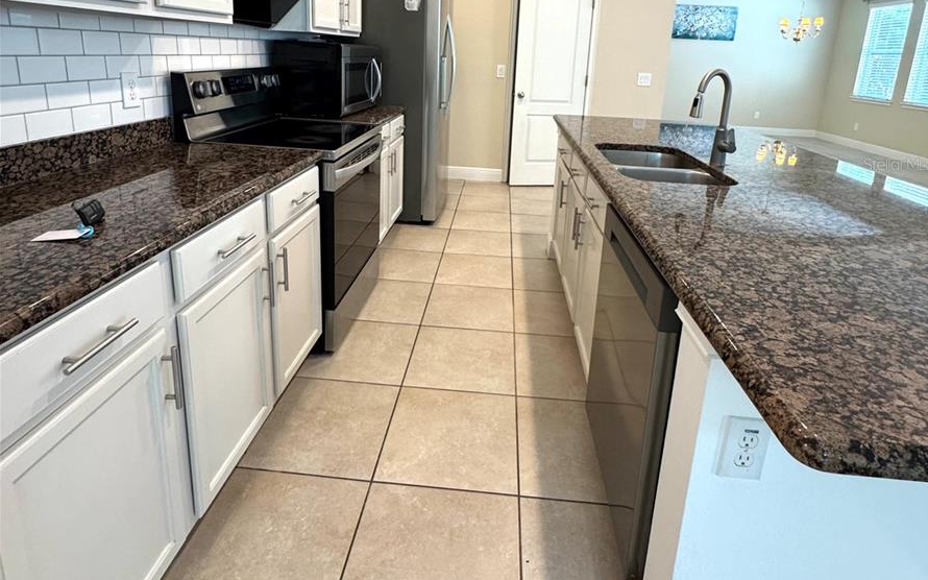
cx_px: 468
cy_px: 164
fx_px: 506
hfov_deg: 85.1
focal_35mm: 20
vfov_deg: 57.4
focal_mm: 2.22
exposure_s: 1/120
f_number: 2.2
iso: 250
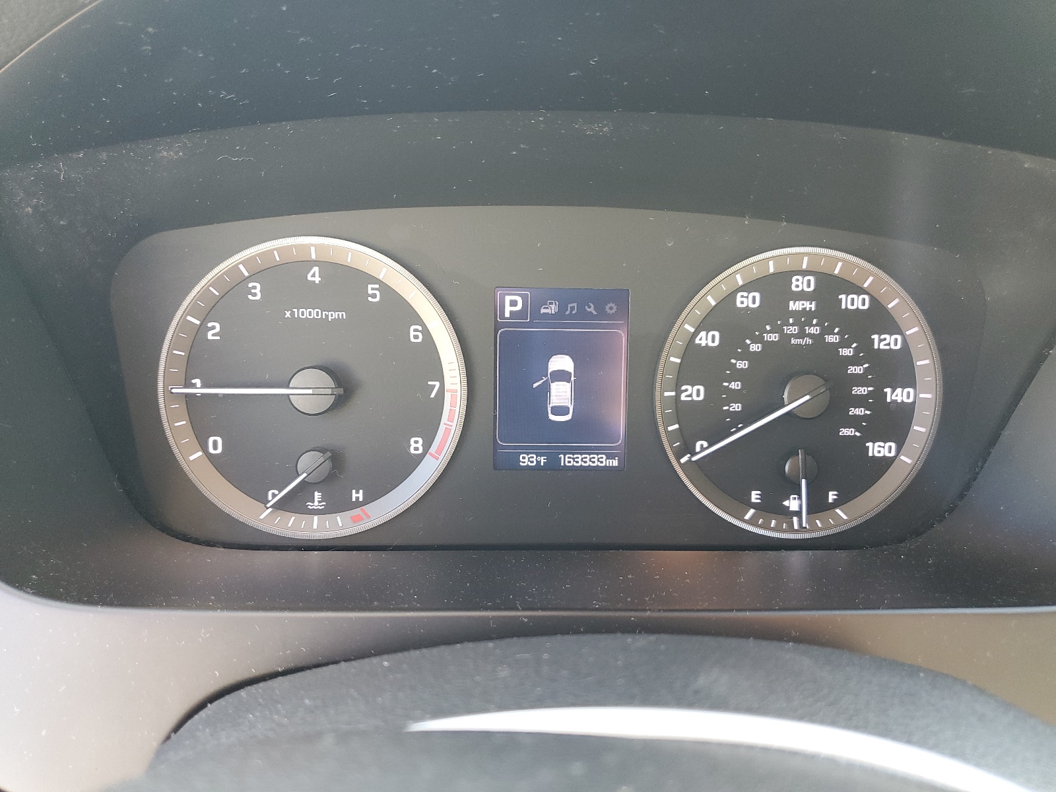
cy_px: 396
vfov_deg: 53.1
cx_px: 528
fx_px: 793
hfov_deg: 67.3
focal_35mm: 26
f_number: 1.5
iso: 109
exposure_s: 1/50
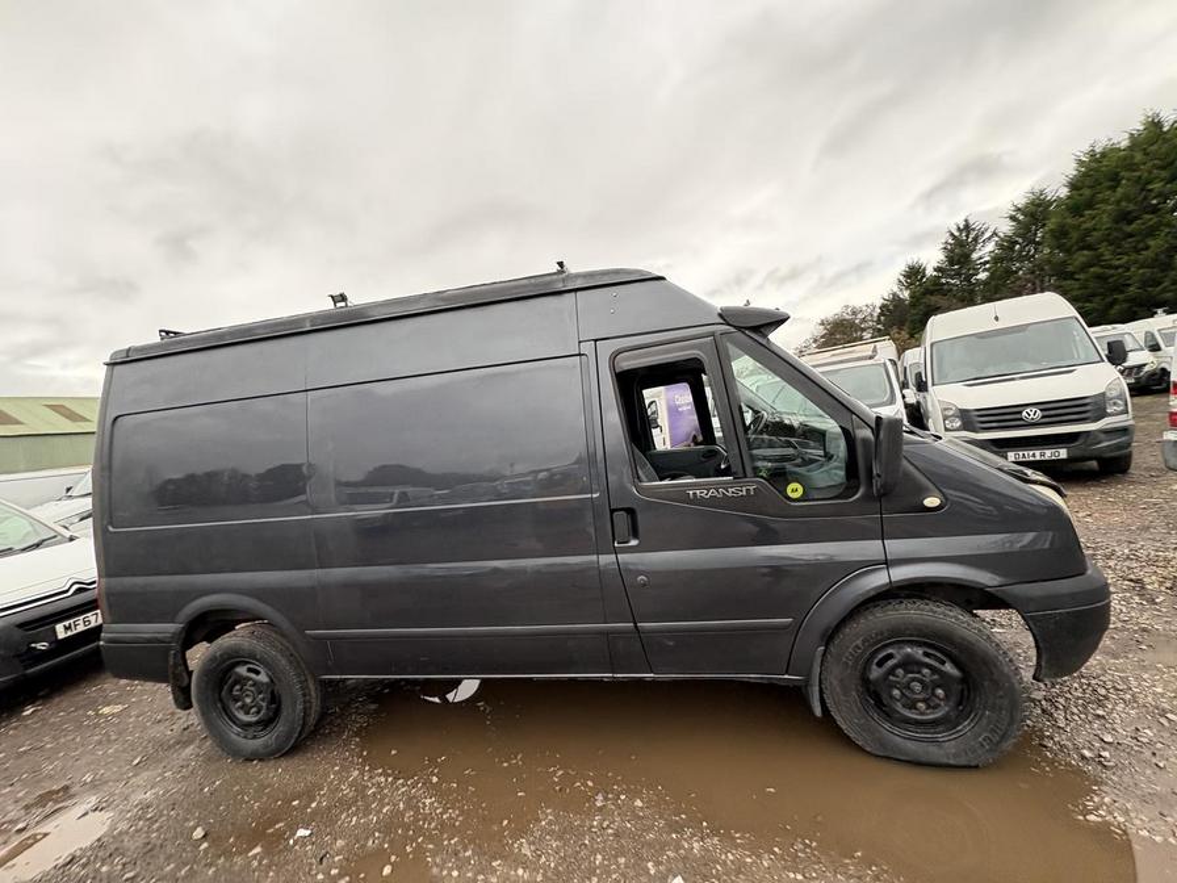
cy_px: 442
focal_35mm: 14
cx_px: 588
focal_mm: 2.22
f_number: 2.2
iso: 125
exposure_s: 1/122
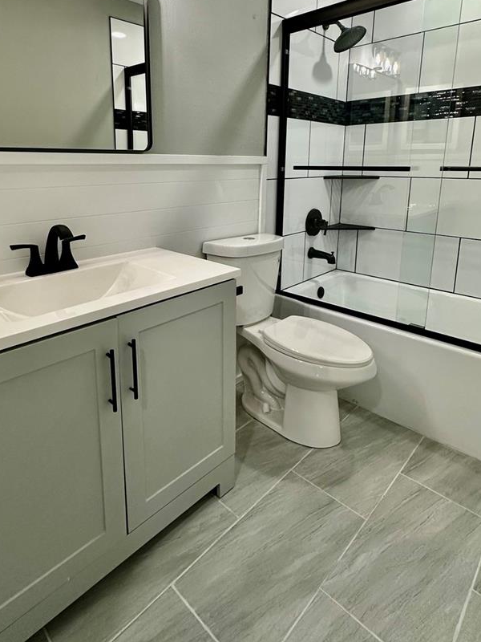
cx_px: 210
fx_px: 389
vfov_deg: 77.5
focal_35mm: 21
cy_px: 238
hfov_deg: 63.2
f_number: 2.2
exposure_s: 1/120
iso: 250
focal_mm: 2.22
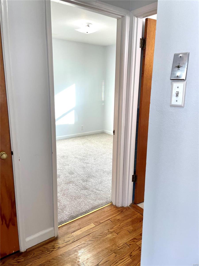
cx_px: 100
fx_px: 199
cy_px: 133
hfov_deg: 53.1
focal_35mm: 26
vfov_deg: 67.3
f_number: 1.6
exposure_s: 1/120
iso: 80
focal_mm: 4.2
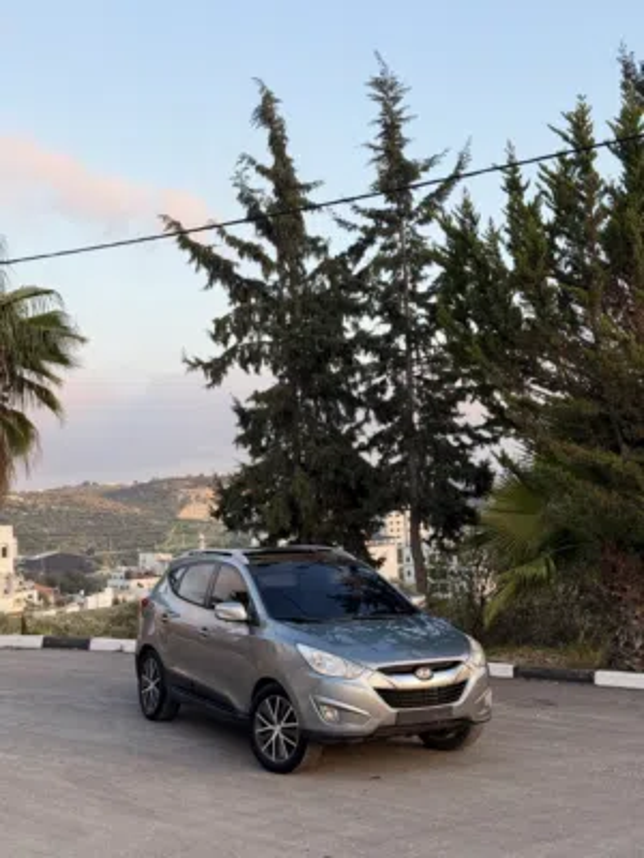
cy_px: 429
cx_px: 322
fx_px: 1191
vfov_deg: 39.7
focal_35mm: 48
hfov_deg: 30.3
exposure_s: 1/553
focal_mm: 6.76
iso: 64
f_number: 1.78
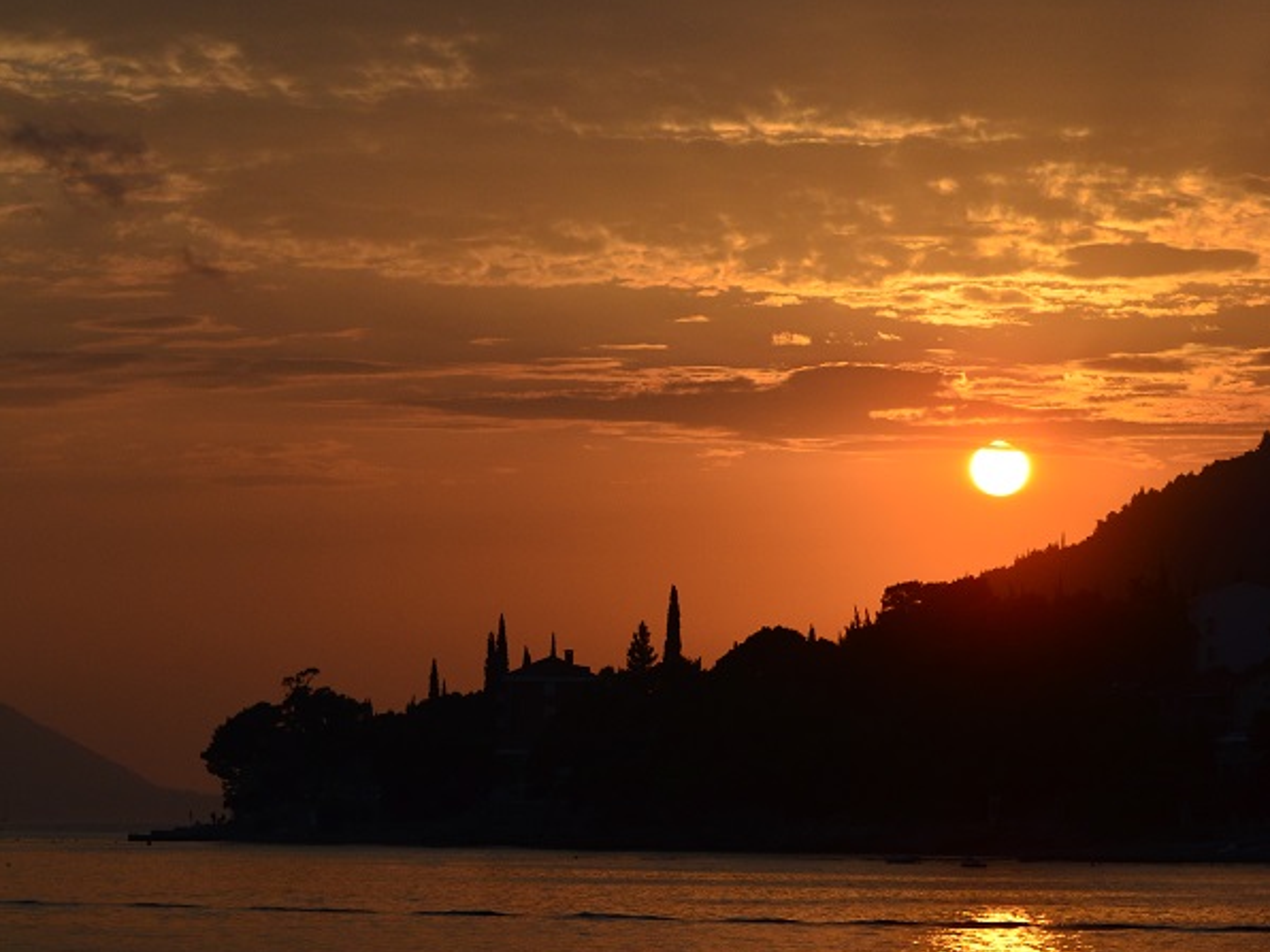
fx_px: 5613
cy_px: 776
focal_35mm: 153
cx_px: 637
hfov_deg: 12.9
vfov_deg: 9.7
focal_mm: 70
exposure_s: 1/8000
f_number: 5
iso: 360
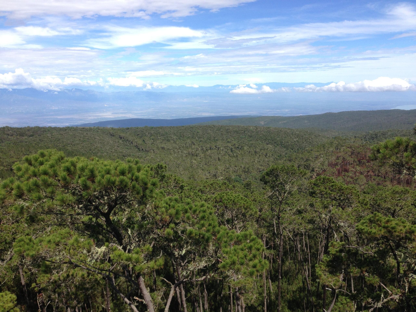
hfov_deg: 55.4
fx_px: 397
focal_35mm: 33
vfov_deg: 42.9
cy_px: 156
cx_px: 208
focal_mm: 4.13
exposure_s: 1/1261
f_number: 2.4
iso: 50
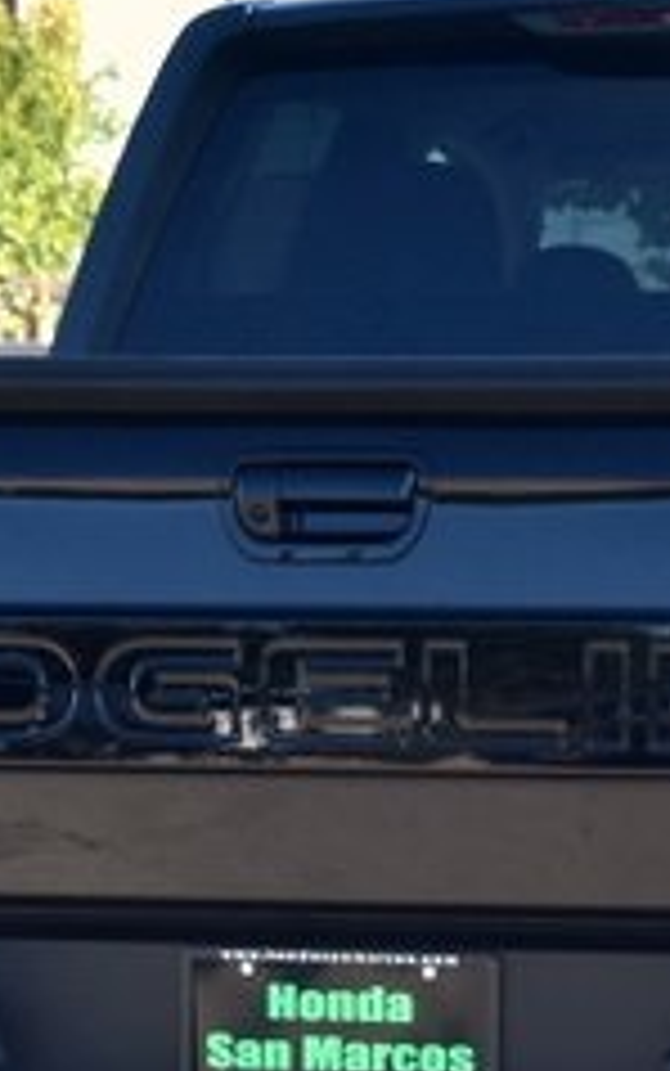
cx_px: 526
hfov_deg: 6.7
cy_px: 745
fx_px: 5749
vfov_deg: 10.6
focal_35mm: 197
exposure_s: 1/250
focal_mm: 48
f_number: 8
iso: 220
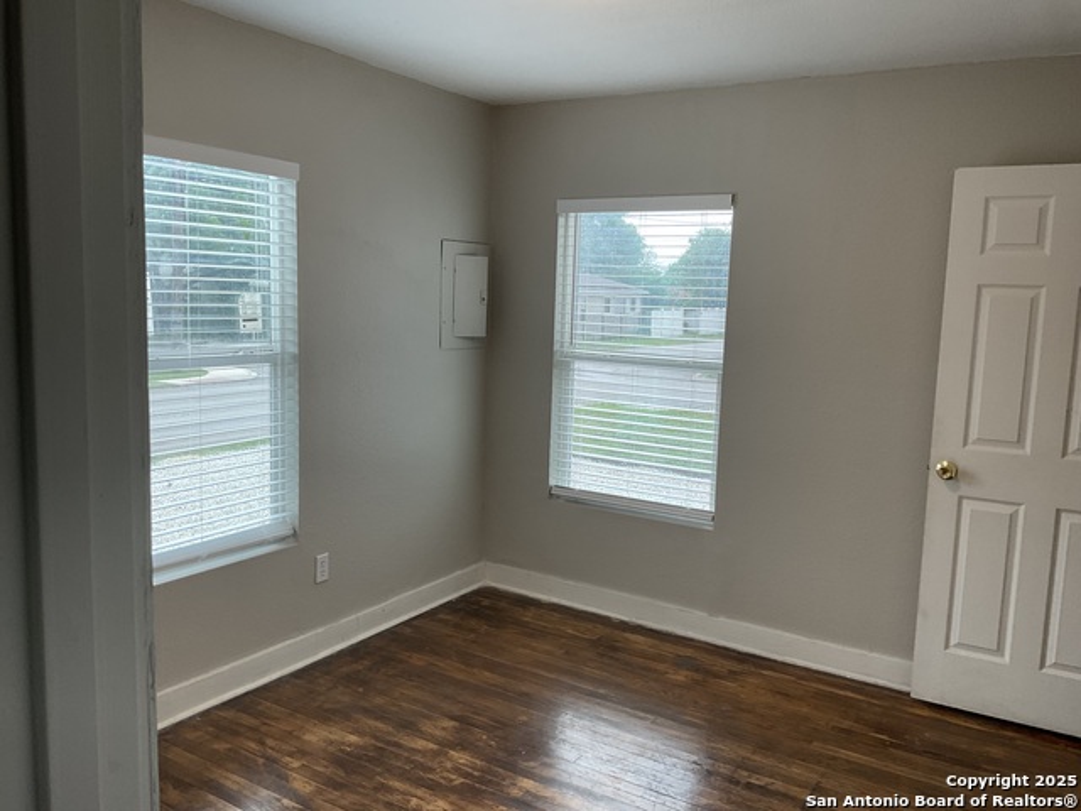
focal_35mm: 29
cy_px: 406
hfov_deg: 61.7
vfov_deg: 48.2
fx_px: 906
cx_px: 540
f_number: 1.8
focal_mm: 3
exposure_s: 1/120
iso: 50
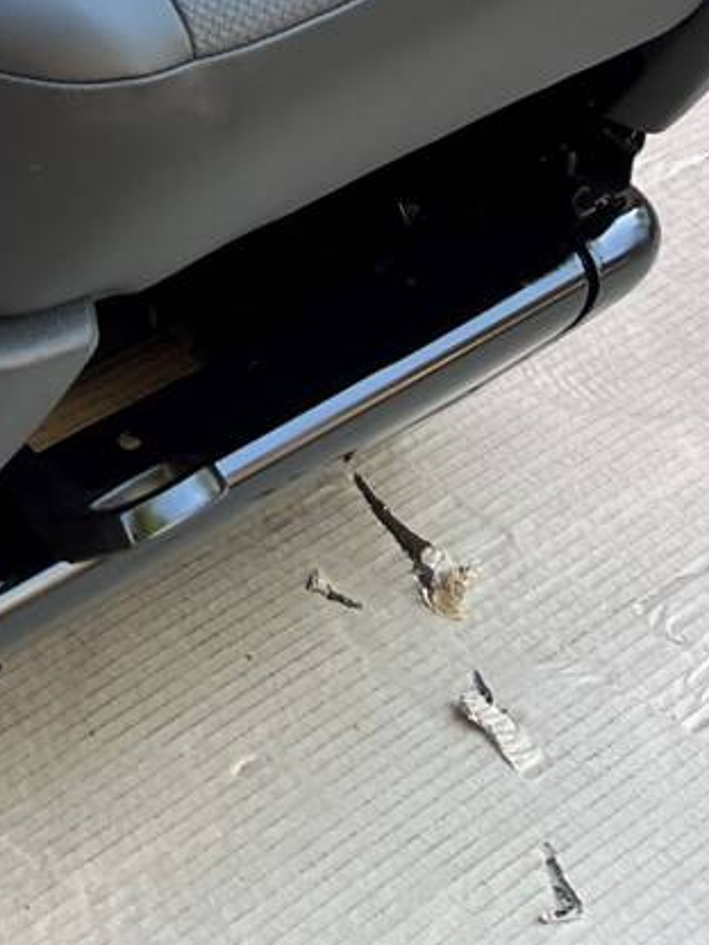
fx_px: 2731
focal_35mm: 100
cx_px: -189
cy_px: -856
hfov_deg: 14.2
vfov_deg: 16.0
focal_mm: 5.1
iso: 50
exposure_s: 1/121
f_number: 1.6
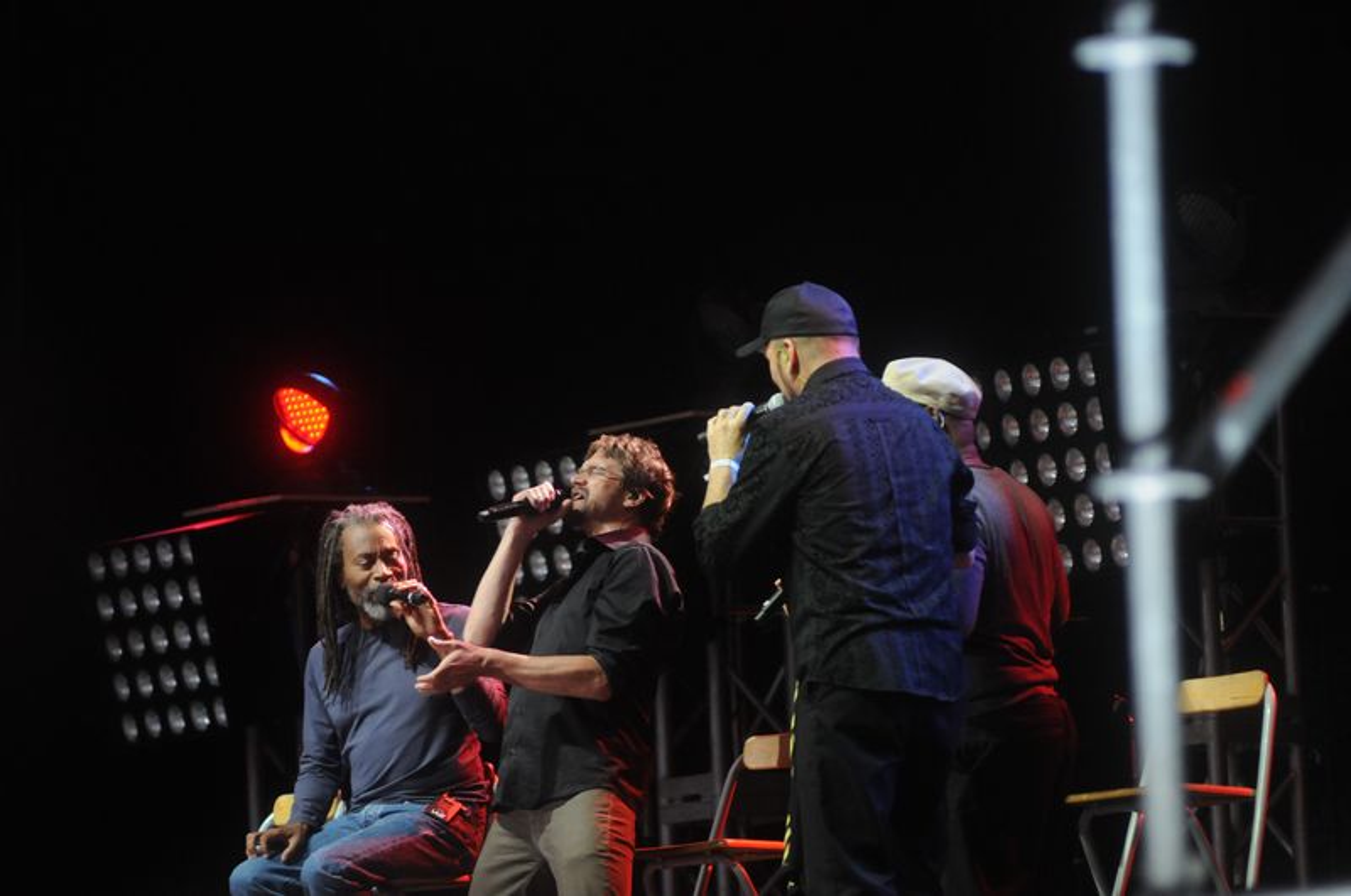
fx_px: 11242
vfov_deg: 4.6
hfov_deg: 6.9
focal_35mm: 300
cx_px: 676
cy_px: 448
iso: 1250
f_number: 3.5
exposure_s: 1/320
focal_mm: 200
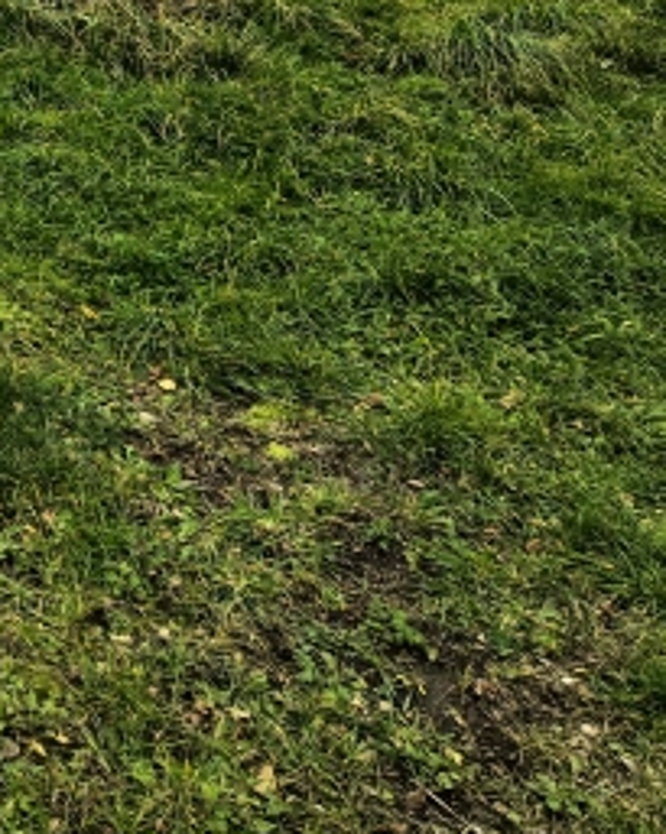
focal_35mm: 62
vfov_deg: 25.3
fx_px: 1530
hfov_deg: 21.6
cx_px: -253
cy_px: -316
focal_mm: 1.76
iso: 50
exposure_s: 1/370
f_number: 2.2
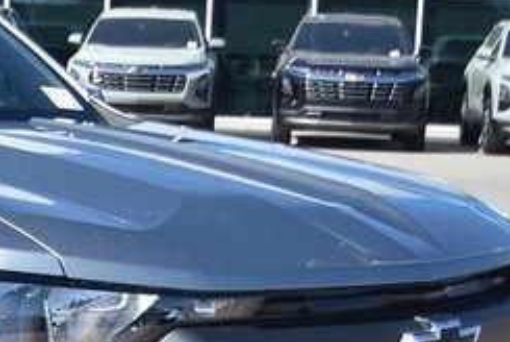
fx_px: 1957
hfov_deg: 14.0
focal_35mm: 138
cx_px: -220
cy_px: 338
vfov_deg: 9.9
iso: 100
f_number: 4.5
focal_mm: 22
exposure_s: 1/640
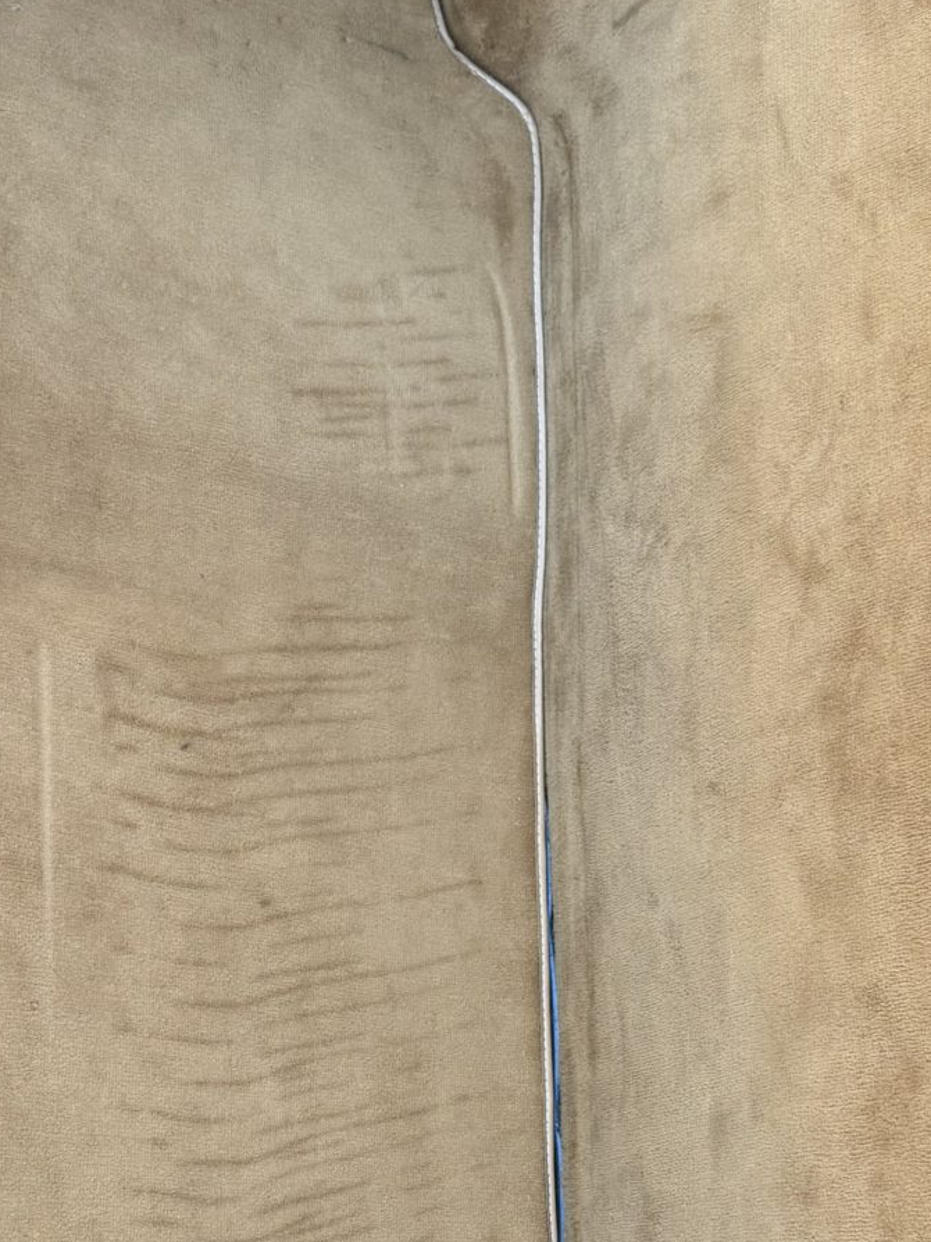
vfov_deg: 34.0
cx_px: 342
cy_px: 985
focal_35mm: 55
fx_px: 1973
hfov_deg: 26.5
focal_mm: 6.76
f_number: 1.78
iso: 100
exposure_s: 1/121
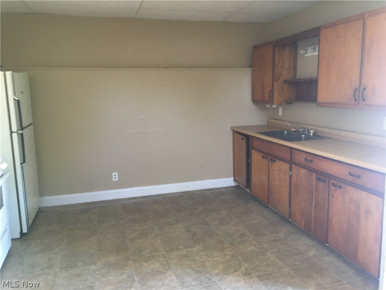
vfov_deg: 48.2
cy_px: 145
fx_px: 323
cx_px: 193
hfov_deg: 61.7
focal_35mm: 29
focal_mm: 4.15
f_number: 2.2
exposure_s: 1/10
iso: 100
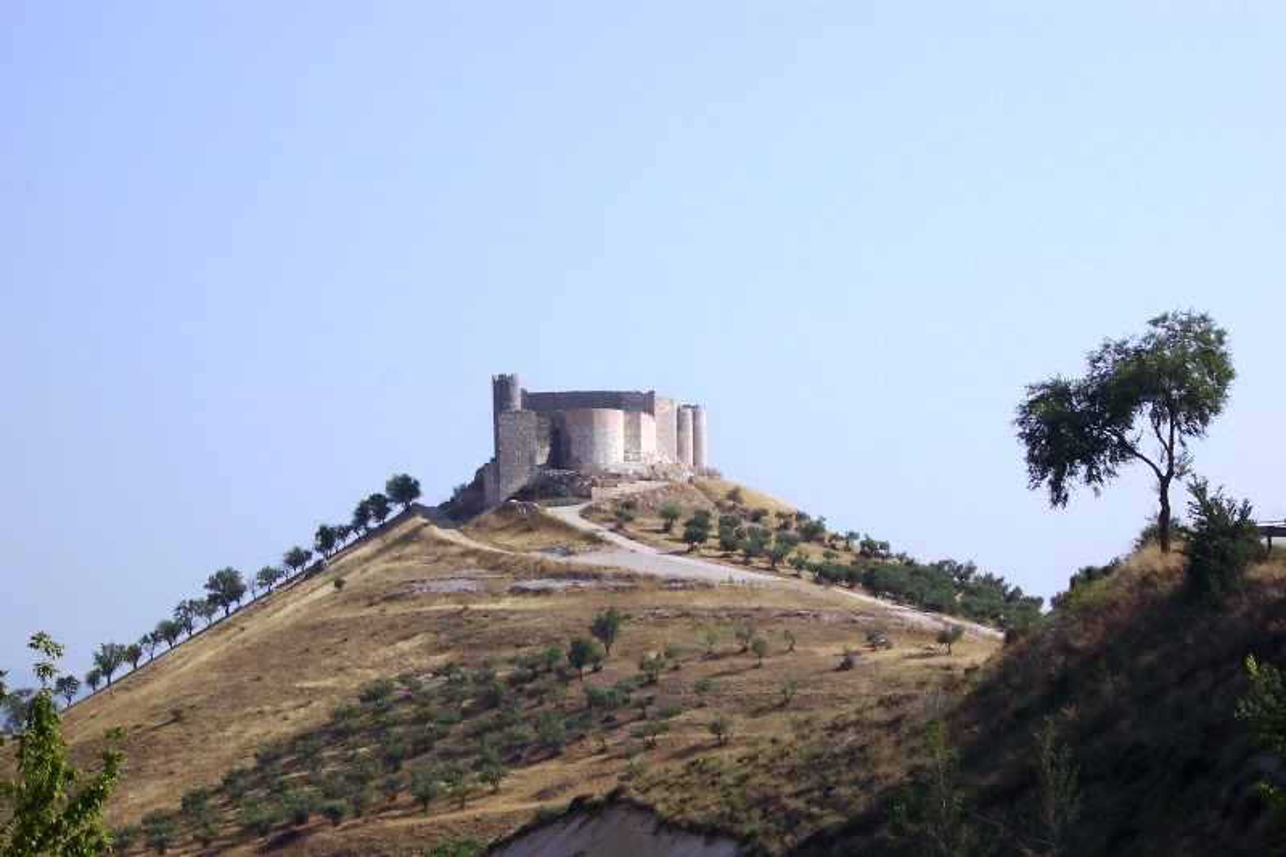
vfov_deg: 12.0
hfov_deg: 18.0
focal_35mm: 114
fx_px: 4071
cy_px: 428
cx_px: 643
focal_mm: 24
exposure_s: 1/350
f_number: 8
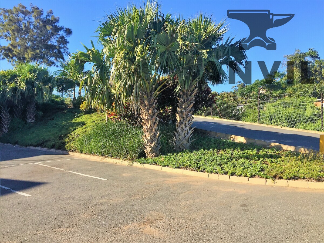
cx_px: 162
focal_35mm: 29
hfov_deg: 61.7
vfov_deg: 48.2
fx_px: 271
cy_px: 122
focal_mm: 4.15
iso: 32
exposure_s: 1/824
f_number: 2.2
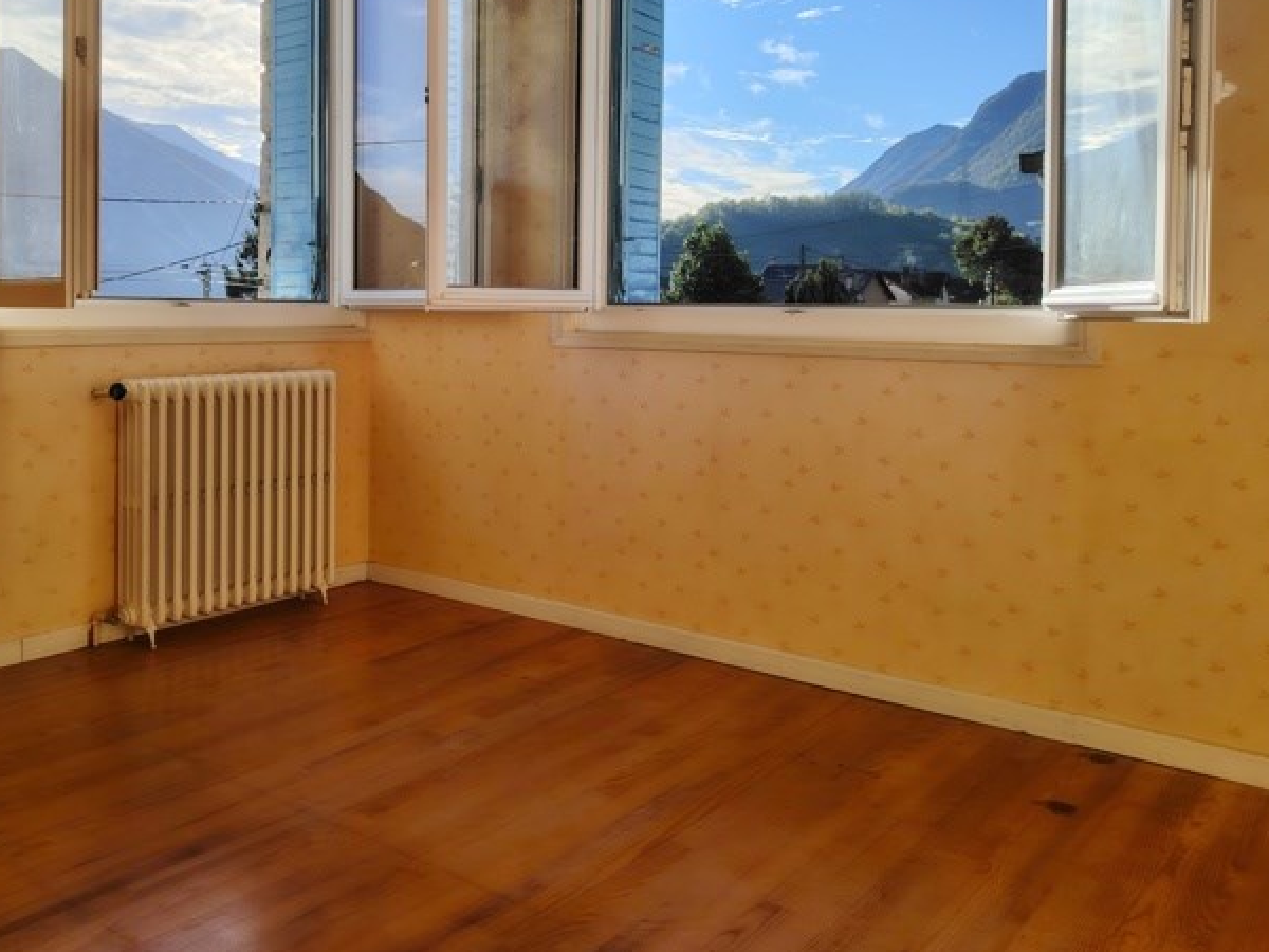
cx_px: 480
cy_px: 332
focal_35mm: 32
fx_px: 1173
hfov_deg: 56.2
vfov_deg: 43.7
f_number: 1.75
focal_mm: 5.25
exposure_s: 1/964
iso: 100
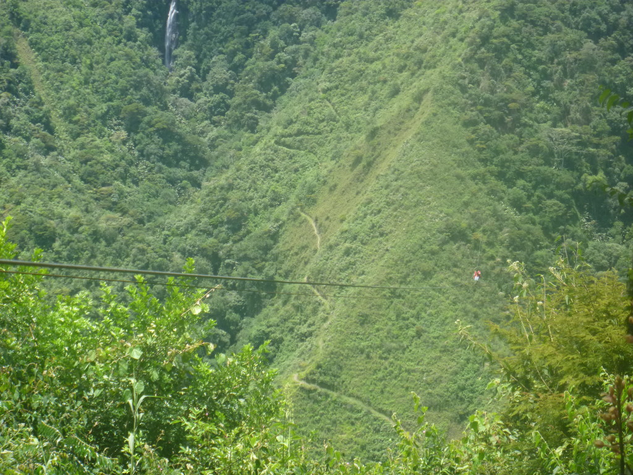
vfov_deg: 19.4
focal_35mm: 76
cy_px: 238
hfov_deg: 25.7
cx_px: 316
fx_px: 1390
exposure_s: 1/320
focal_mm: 13.5
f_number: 5
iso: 200
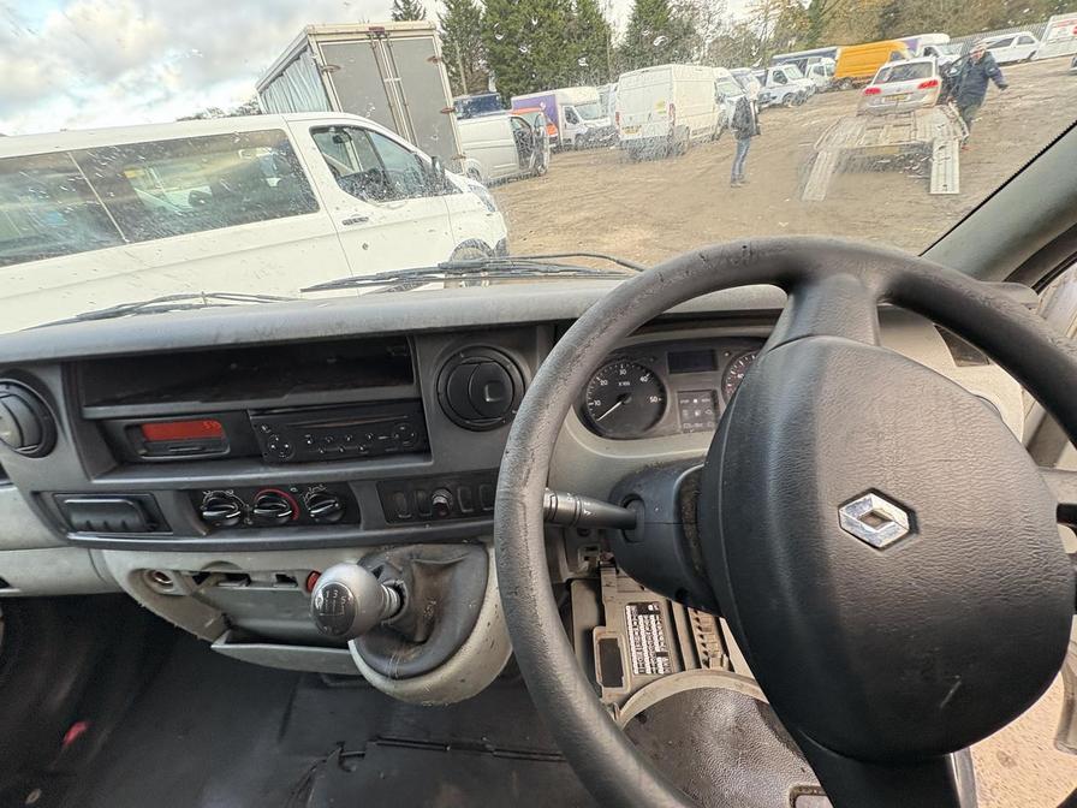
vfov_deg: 85.7
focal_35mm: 14
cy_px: 404
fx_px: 436
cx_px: 538
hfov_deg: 102.1
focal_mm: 2.22
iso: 200
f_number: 2.2
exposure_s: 1/62
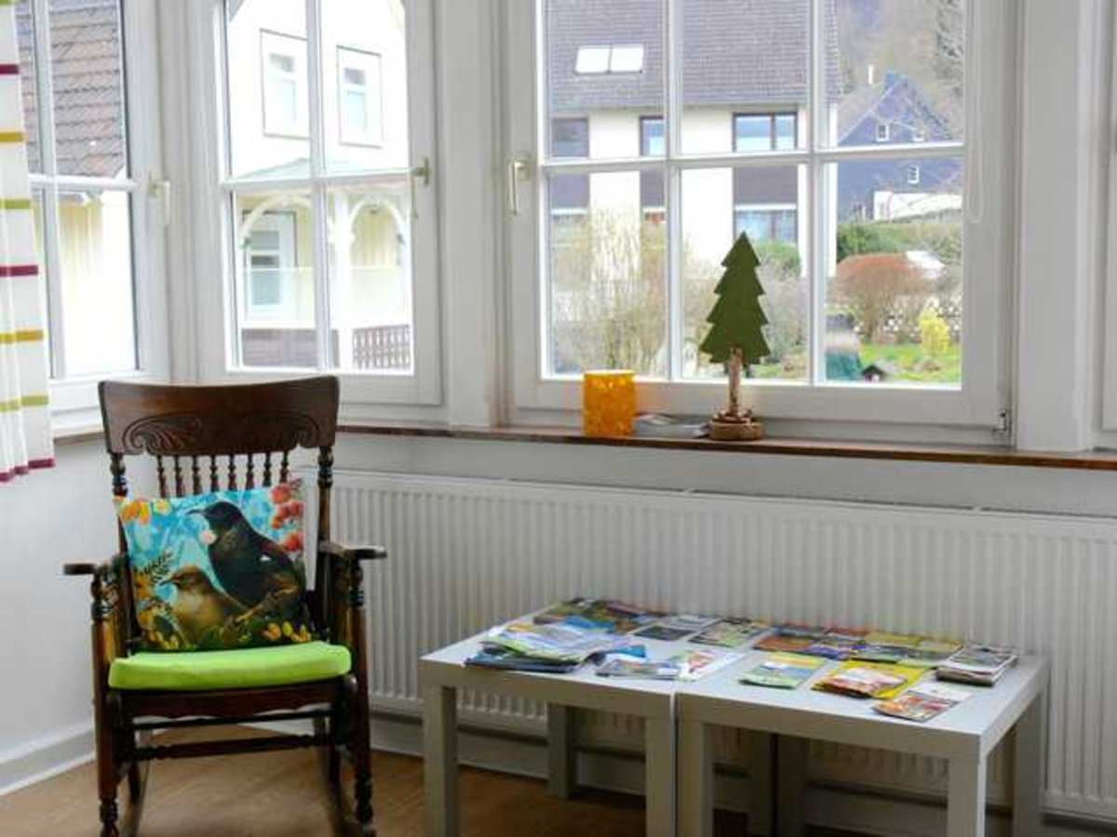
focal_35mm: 45
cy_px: 418
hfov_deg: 42.1
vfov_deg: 32.2
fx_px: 1452
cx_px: 558
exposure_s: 1/100
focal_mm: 9.5
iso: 80
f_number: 4
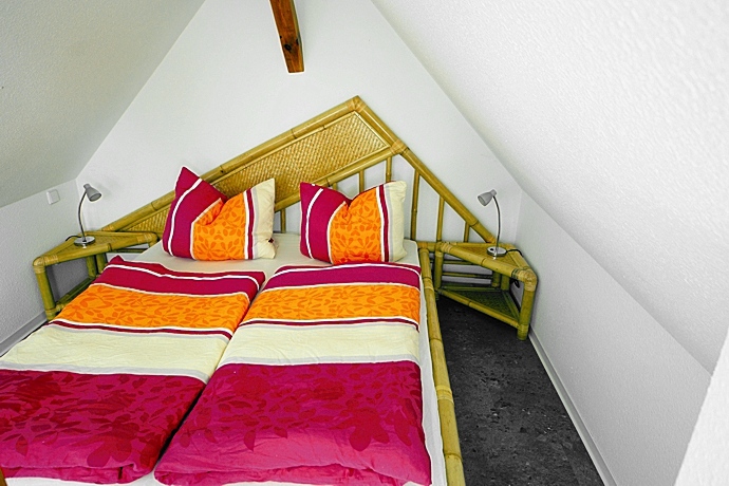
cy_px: 243
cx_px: 364
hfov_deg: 73.7
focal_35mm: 24
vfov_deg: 53.1
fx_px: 486
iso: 160
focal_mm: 16
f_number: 5.6
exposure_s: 1/4
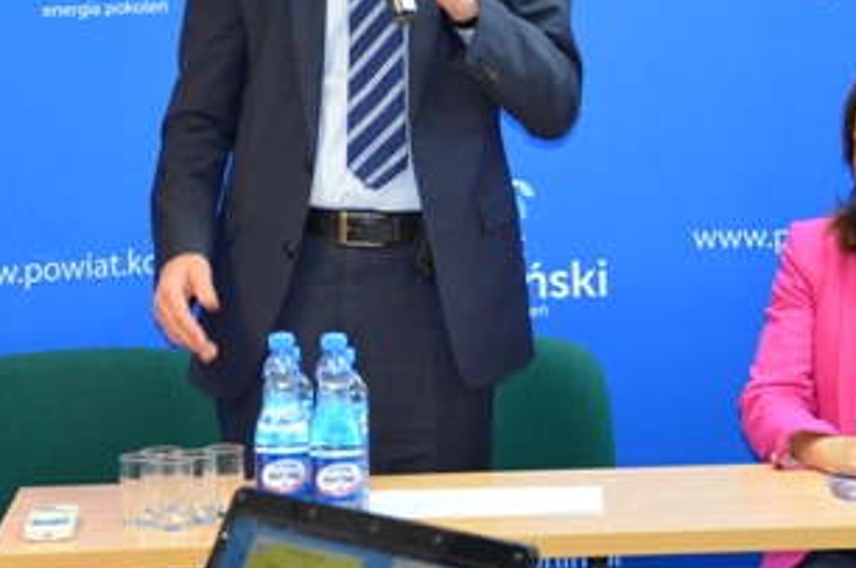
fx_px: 3348
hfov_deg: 14.6
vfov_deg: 9.6
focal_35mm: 141
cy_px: 52
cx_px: 526
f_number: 4.8
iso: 1800
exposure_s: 1/60
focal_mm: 45
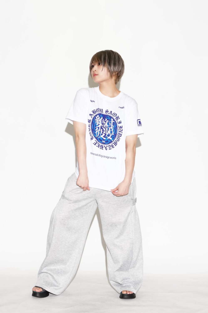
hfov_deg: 18.7
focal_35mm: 73
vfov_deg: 27.7
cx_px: 104
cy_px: 156
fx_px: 633
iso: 800
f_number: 5
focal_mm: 49
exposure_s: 1/250
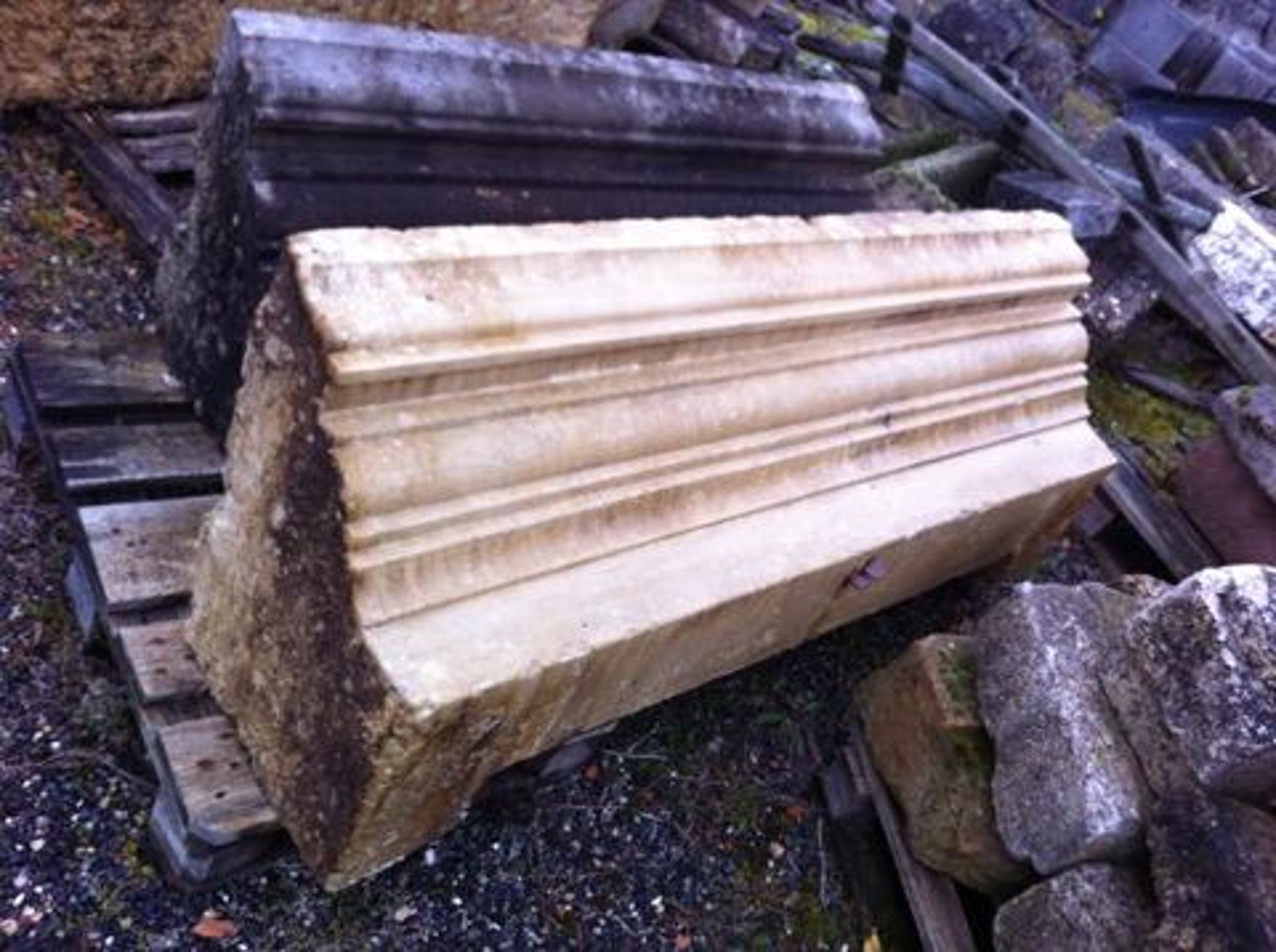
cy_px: 476
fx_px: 1288
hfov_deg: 52.7
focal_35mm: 35
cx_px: 638
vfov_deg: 40.6
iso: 100
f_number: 2.8
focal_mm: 3.85
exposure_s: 1/120
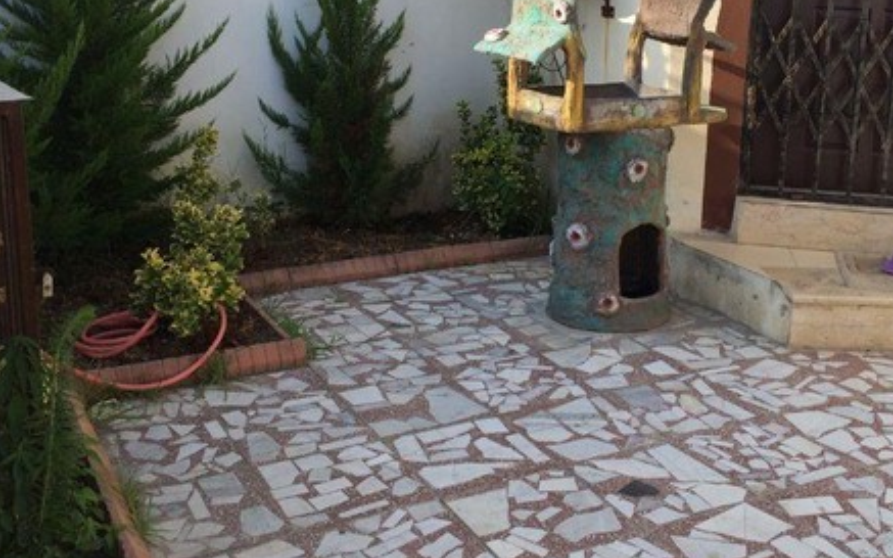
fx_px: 1095
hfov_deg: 44.2
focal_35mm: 45
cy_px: 155
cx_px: 533
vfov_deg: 28.3
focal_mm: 4.15
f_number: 2.2
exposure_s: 1/746
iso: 32
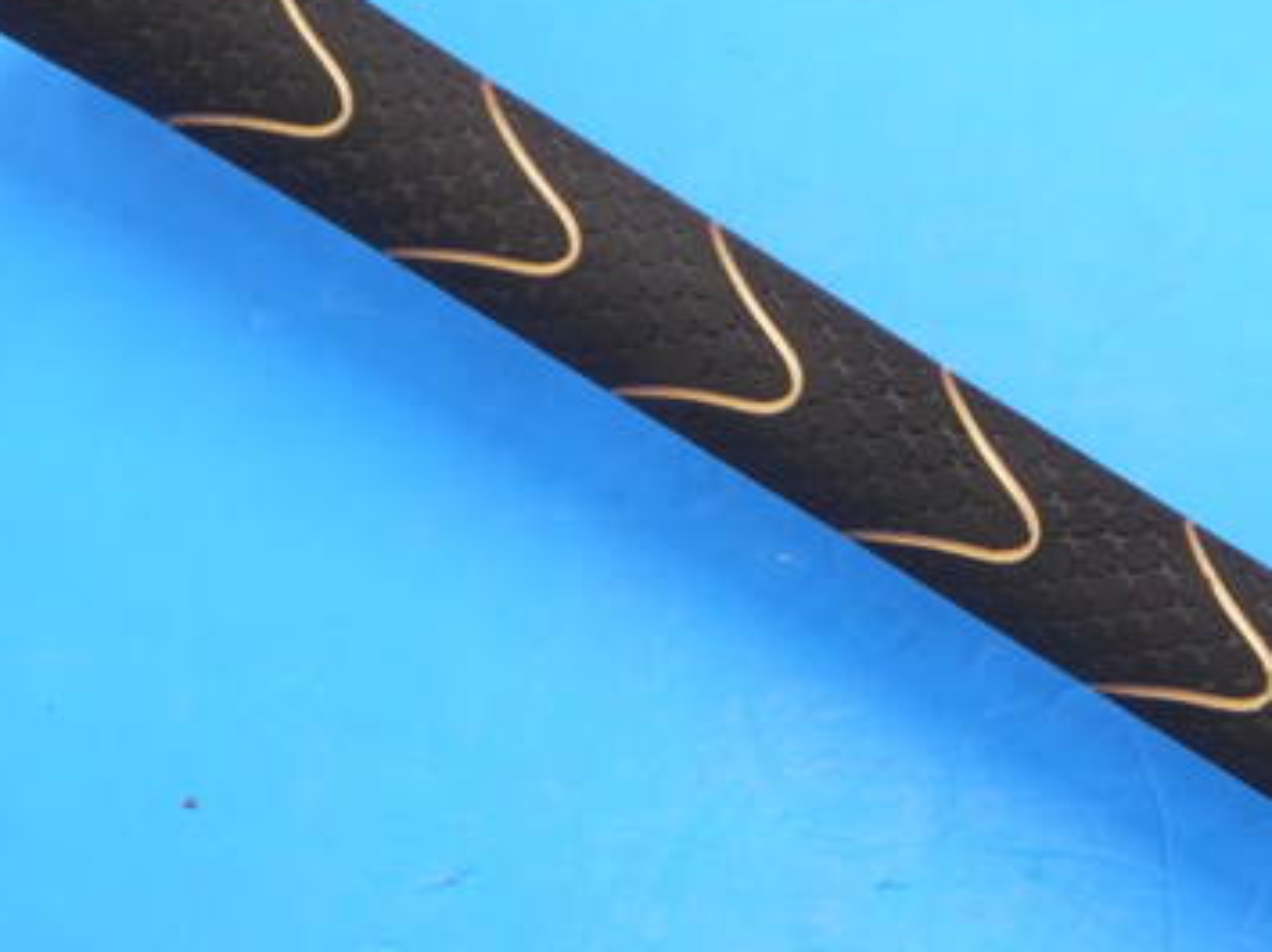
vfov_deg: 9.8
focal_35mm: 152
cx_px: 1013
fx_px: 5582
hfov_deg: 12.9
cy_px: 435
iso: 800
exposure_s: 1/100
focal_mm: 42
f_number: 5.6
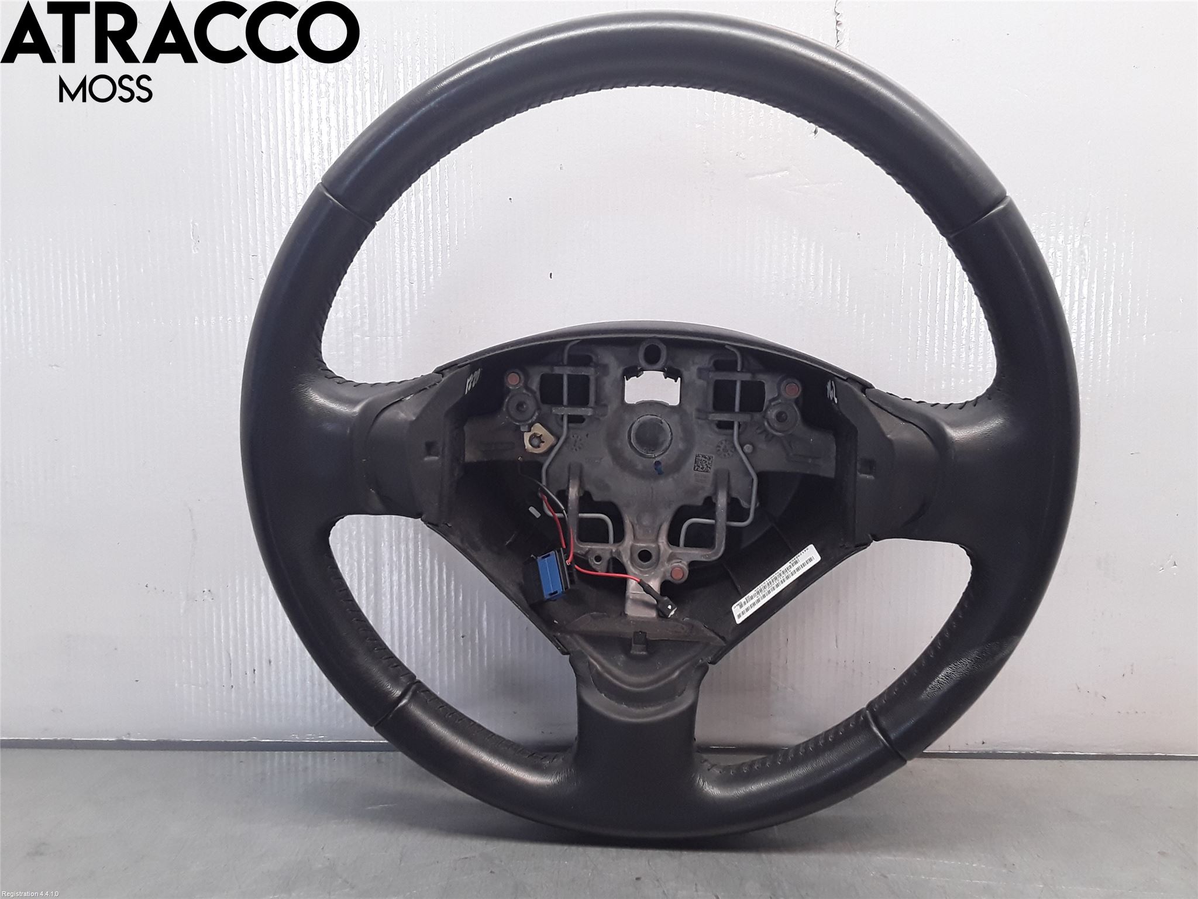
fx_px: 969
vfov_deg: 49.7
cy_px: 450
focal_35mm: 28
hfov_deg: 63.4
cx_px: 599
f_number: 1.9
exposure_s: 1/100
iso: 100
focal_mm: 2.91
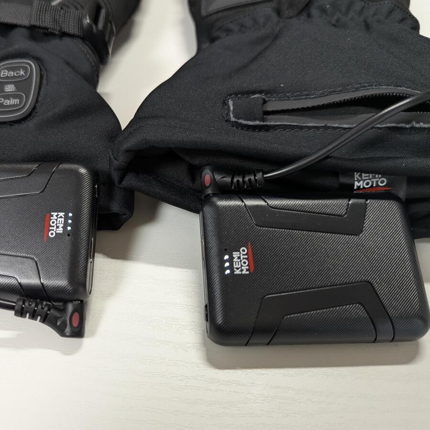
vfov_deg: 55.6
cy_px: 216
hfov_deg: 54.8
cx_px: 155
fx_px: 408
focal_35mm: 29
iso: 173
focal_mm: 6.81
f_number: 1.85
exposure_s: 1/23.8
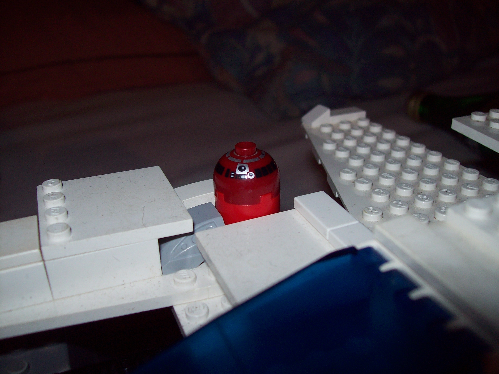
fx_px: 519
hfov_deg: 51.4
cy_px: 187
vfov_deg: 39.7
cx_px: 250
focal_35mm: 36
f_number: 2.7
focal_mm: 6
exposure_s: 1/64
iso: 80
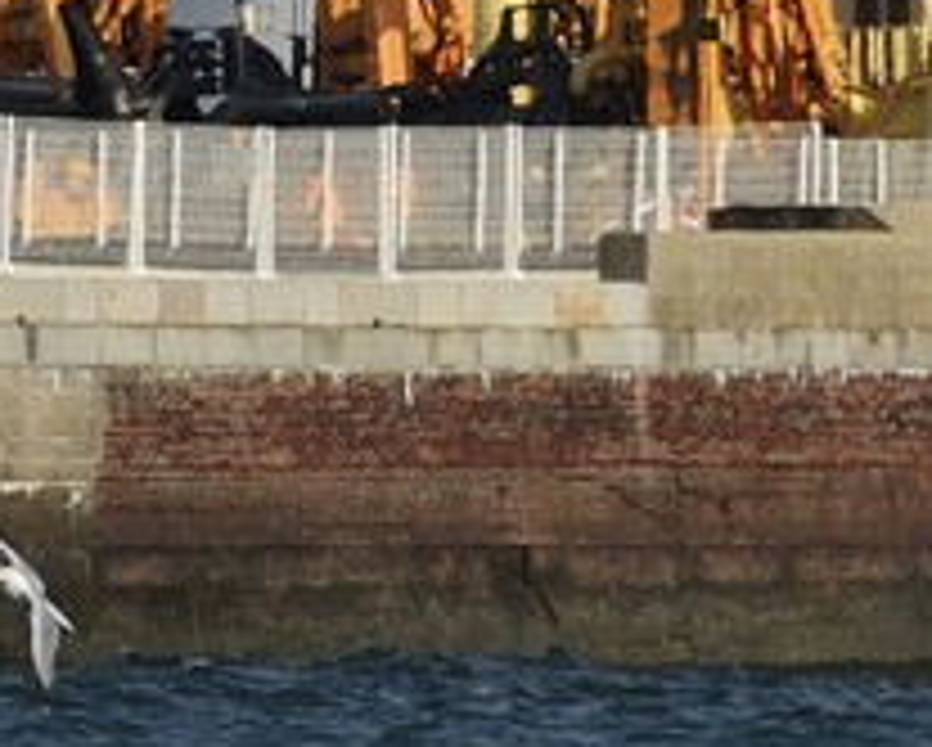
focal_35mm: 1086
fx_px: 29984
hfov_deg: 1.8
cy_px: 454
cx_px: 2931
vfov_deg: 1.4
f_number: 10
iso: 200
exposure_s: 1/400
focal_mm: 150
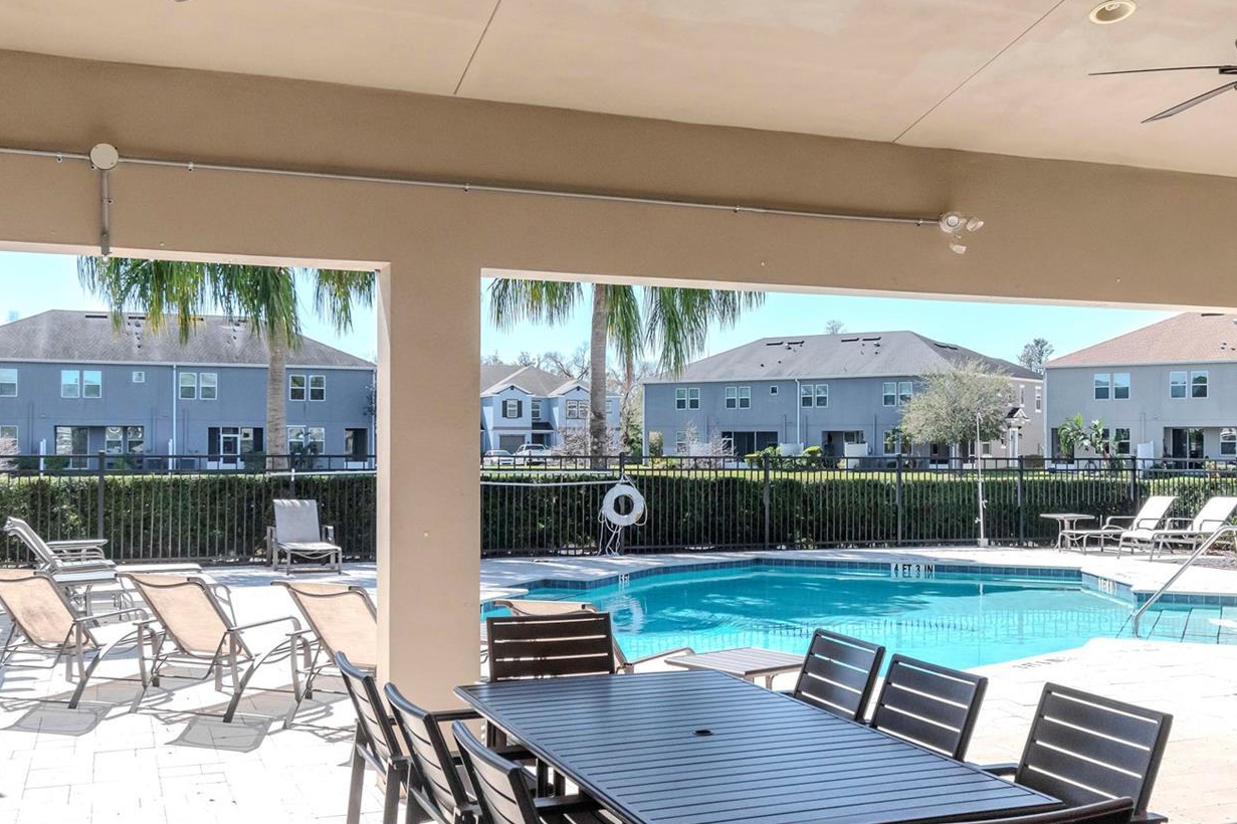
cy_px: 345
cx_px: 688
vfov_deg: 34.1
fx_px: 1340
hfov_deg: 49.5
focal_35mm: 39
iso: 500
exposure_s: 1/1600
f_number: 7.1
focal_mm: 20
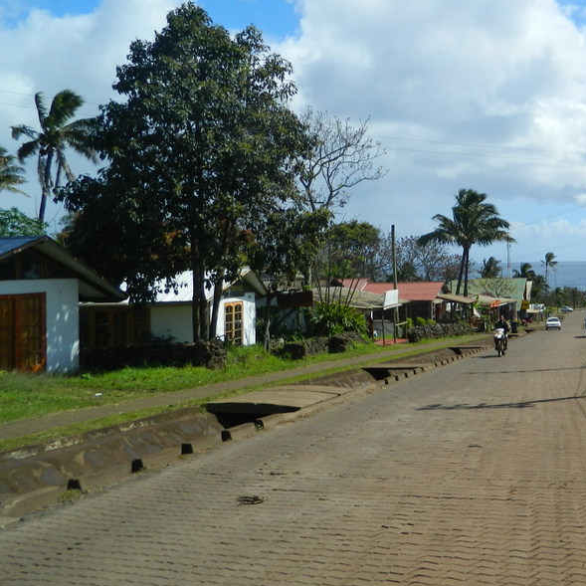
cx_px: 501
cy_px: 230
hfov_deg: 37.2
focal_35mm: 43
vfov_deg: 39.0
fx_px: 824
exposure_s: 1/200
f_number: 8.9
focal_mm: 5.1
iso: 80
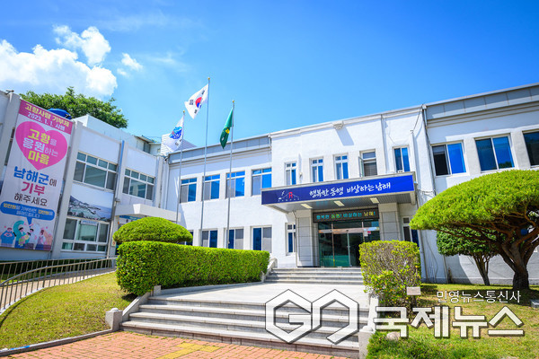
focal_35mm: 20
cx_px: 270
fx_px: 299
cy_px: 180
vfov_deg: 61.9
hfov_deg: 84.0
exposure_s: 1/400
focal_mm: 20
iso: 100
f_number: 5.6
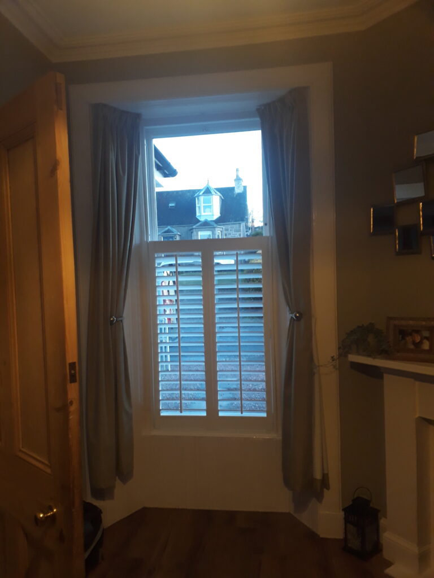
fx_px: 451
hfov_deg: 51.4
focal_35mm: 27
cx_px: 217
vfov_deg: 65.3
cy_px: 289
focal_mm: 3.6
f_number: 1.9
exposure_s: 1/20
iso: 160
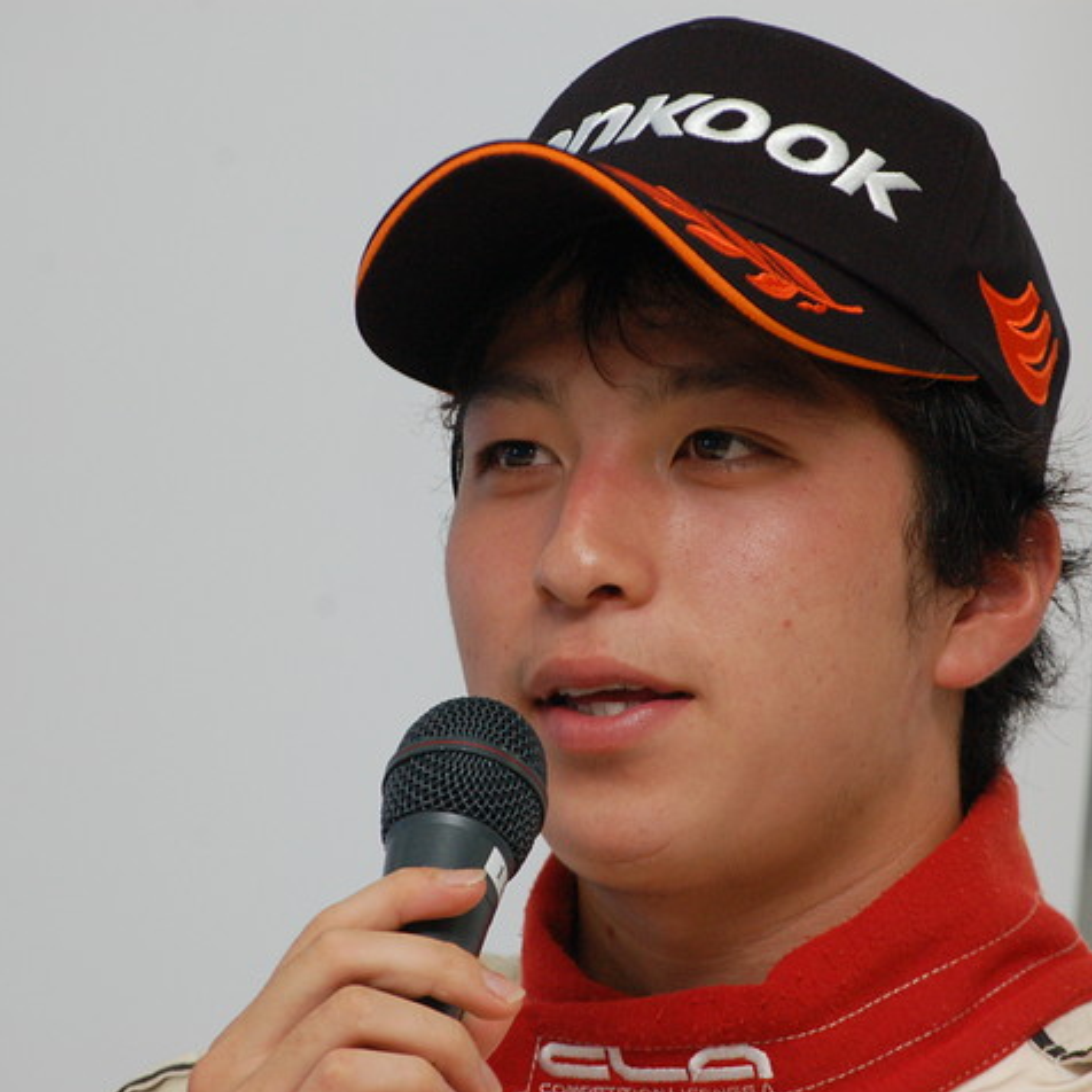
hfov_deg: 6.7
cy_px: 546
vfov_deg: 6.7
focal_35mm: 261
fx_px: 9302
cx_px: 562
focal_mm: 135
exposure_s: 1/60
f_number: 8
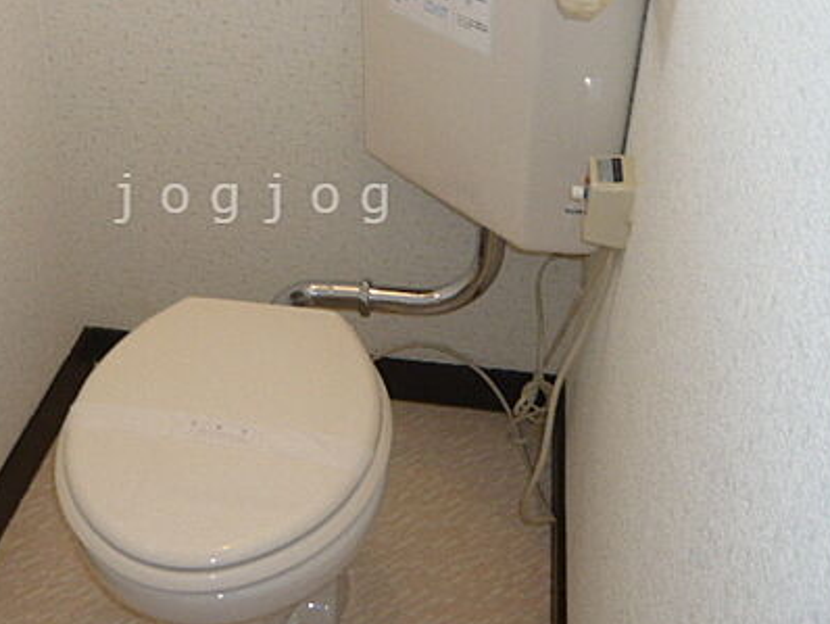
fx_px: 1080
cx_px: 257
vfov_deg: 31.9
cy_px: 198
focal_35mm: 45
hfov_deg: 41.3
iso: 100
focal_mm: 4.6
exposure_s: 1/30
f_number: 2.8
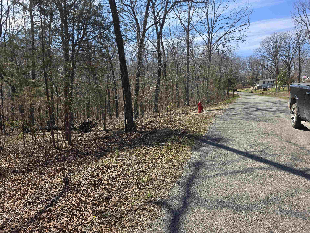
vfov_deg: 58.9
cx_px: 155
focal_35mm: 23
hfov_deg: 73.9
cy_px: 116
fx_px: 206
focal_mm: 6.3
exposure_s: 1/3246
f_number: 1.7
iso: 80
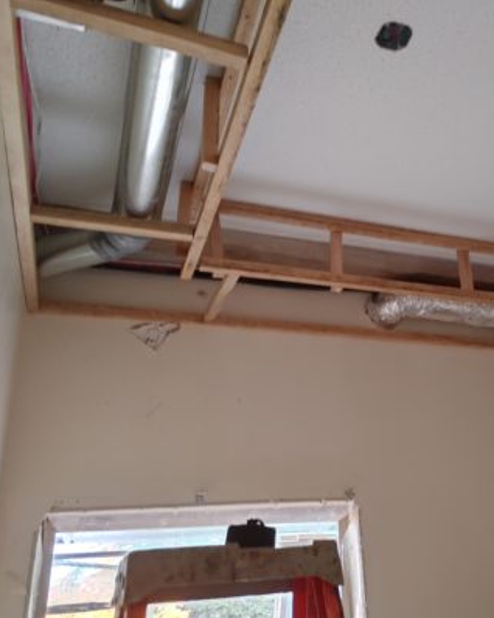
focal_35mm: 34
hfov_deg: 42.0
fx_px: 622
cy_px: 309
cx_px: 374
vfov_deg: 52.9
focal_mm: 4.81
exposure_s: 1/40
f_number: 1.8
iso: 600
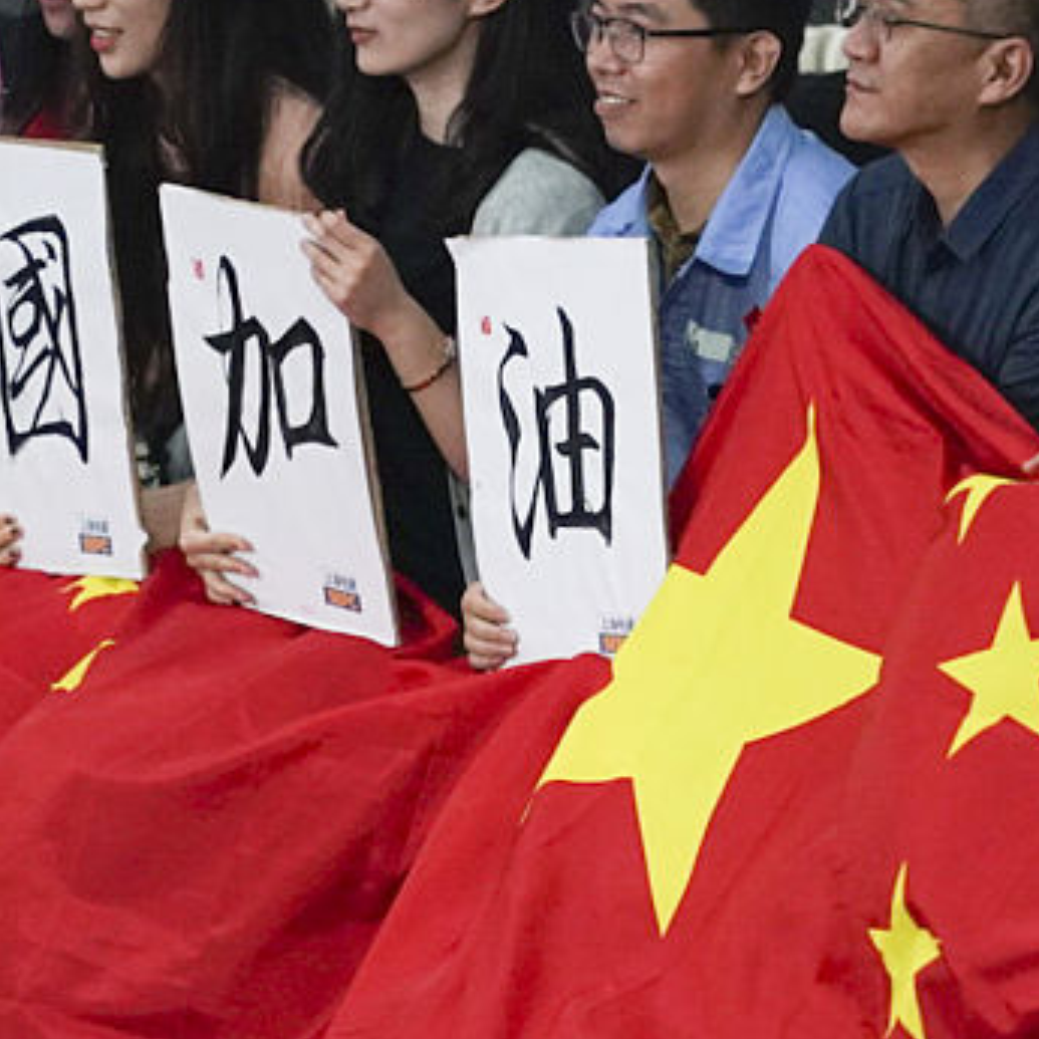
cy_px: 632
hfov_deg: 1.5
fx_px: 40138
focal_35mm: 1182
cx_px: 717
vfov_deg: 1.5
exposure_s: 1/1600
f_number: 2.8
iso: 2500
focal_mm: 400
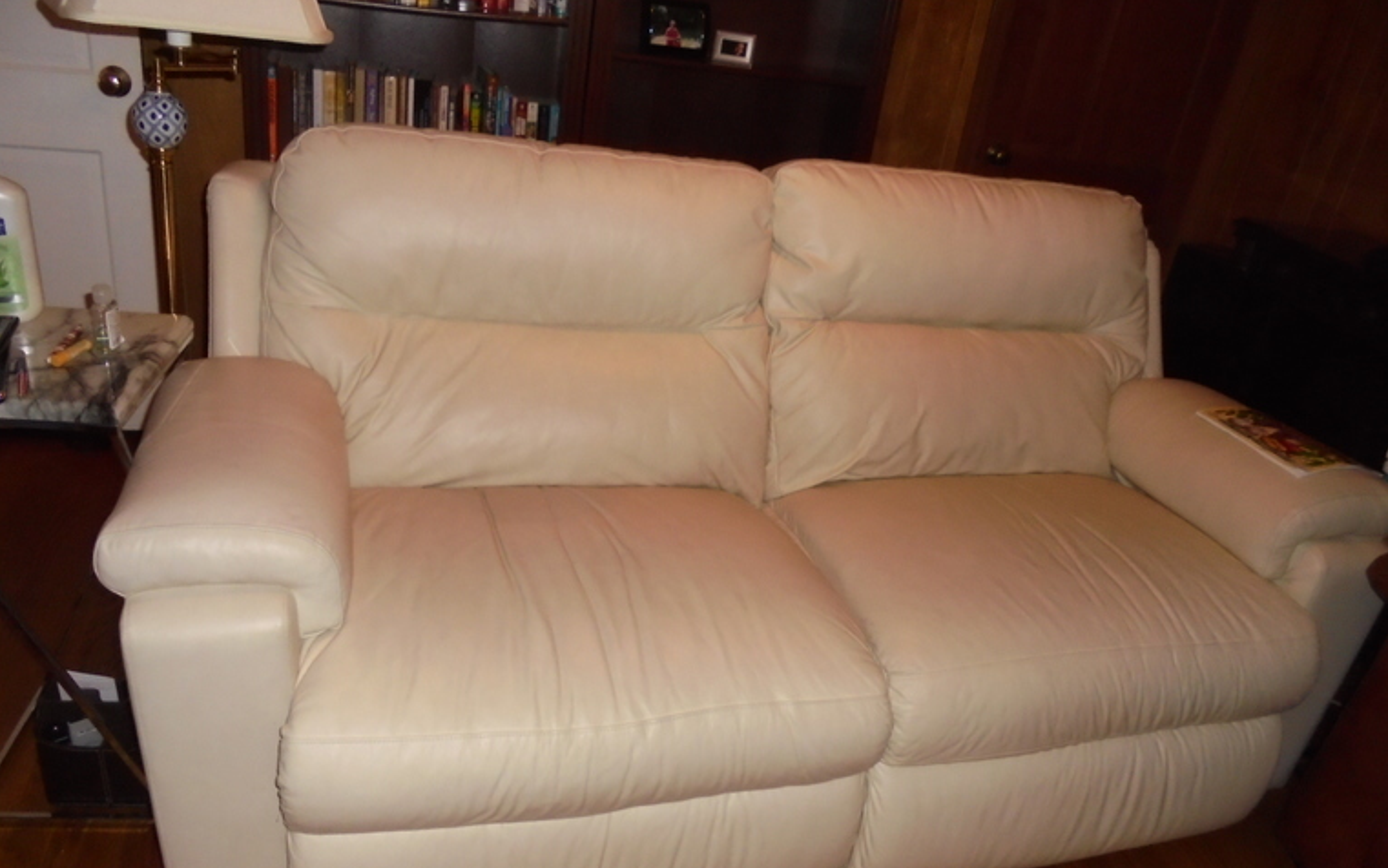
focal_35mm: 28
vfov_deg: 44.5
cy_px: 476
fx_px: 1059
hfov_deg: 66.5
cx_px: 689
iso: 400
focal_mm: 4.6
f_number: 3.5
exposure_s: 1/30
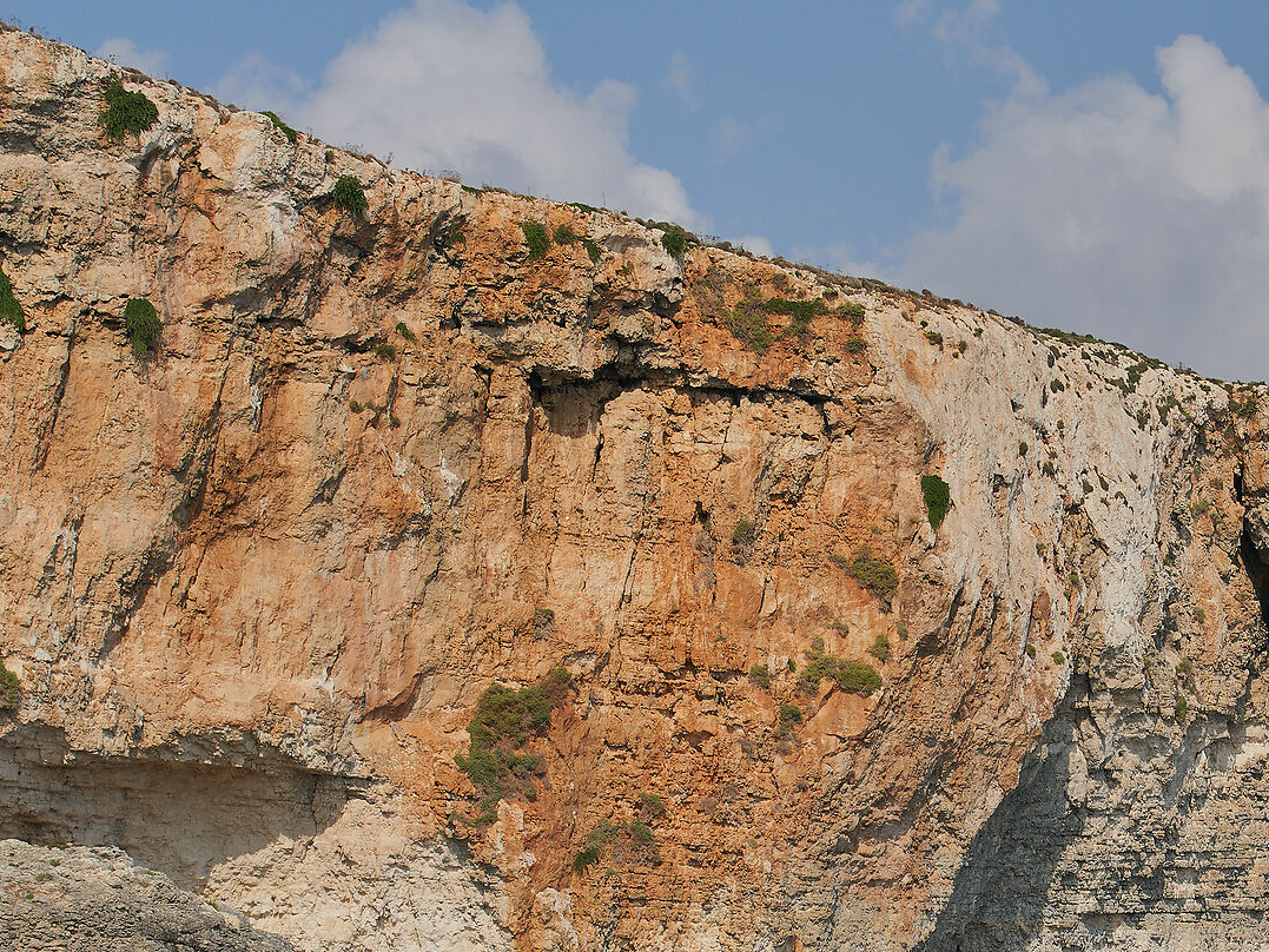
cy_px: 732
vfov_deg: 9.9
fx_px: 5500
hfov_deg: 13.1
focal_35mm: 150
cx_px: 969
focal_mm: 70
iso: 100
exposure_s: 1/500
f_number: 8
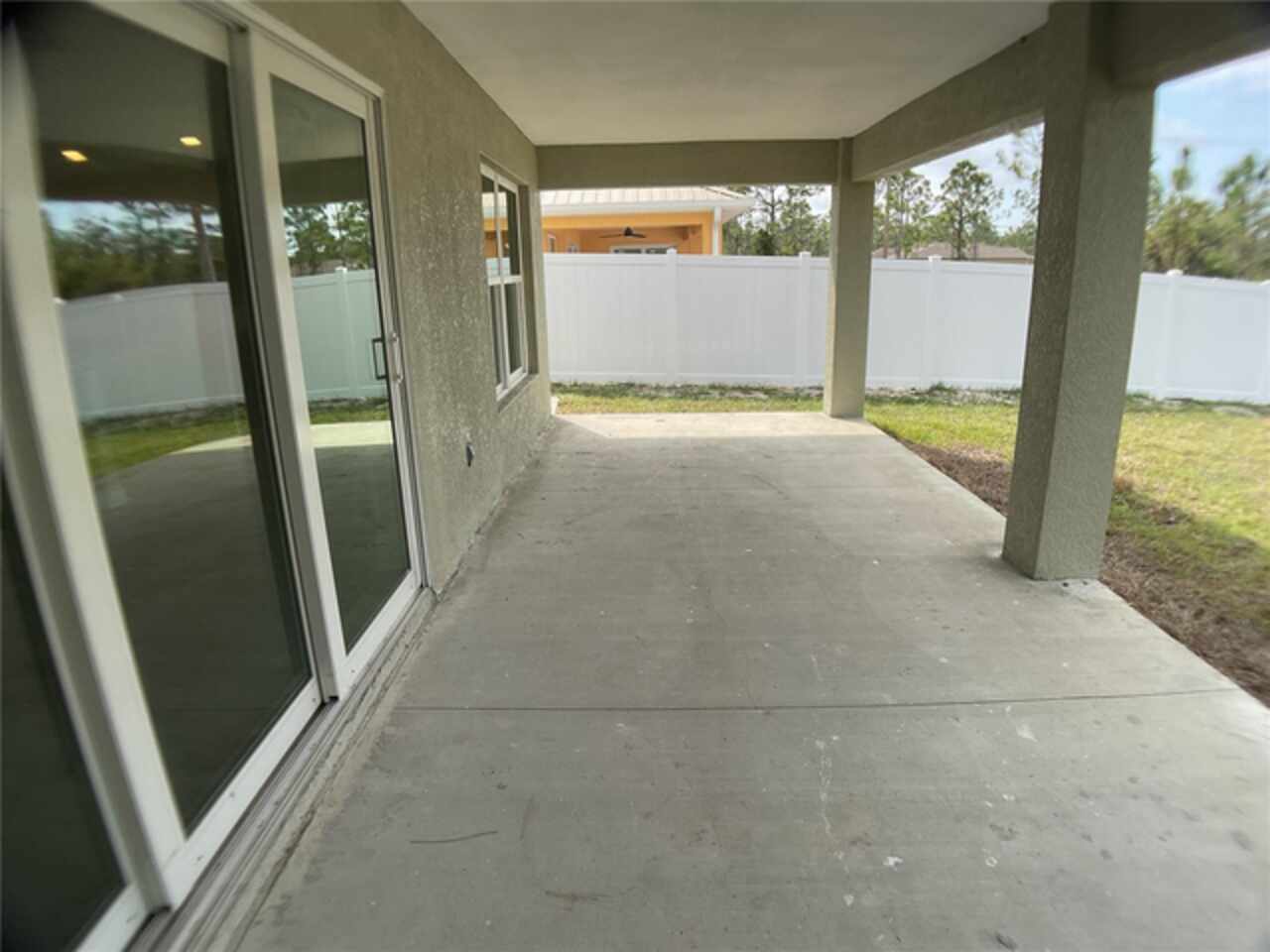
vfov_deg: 48.2
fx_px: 1064
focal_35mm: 29
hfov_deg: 61.7
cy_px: 476
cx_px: 635
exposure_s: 1/749
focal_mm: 3
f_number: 1.8
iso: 16
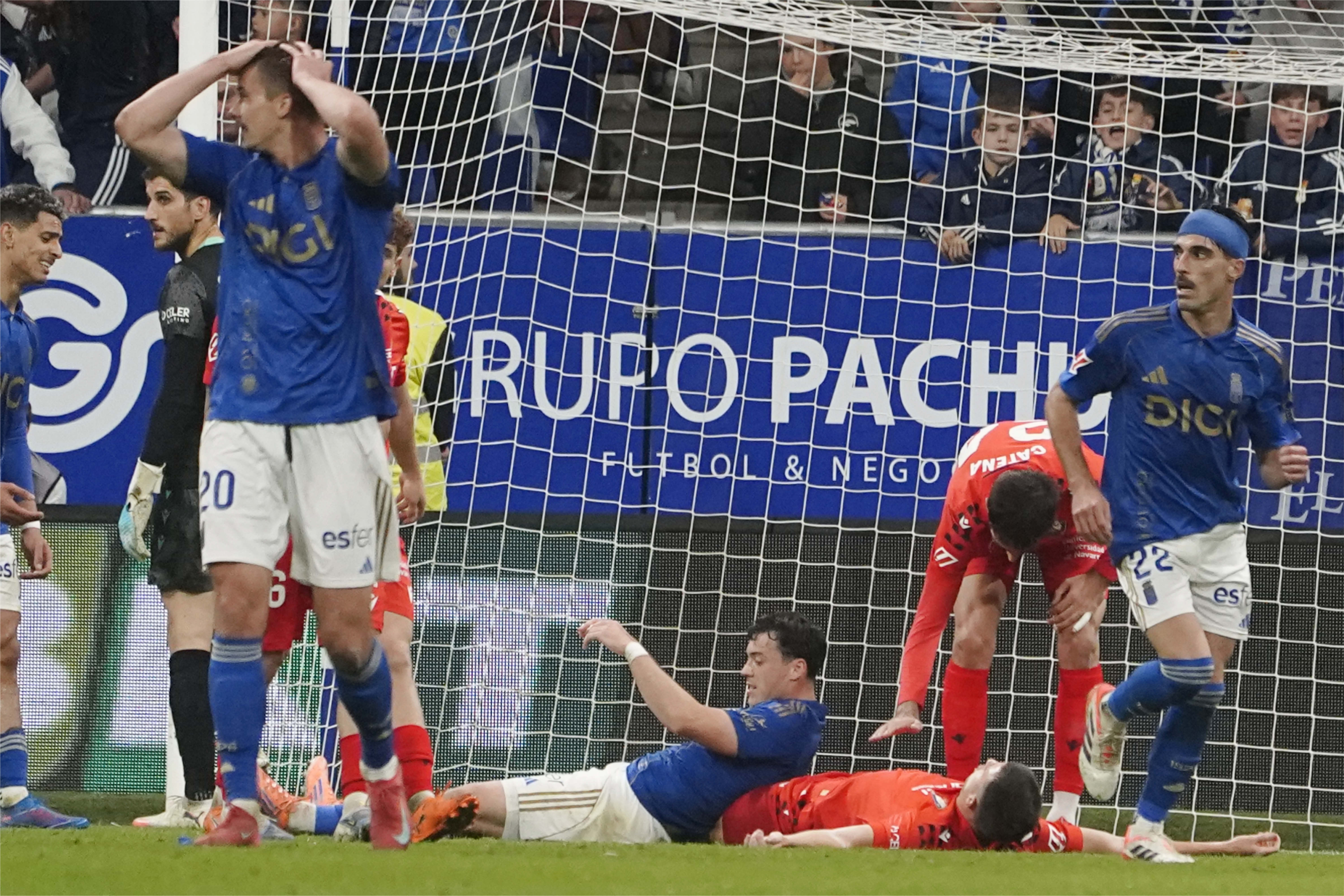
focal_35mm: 400
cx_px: 672
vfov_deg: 3.4
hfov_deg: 5.2
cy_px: 448
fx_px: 14932
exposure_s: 1/1600
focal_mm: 400
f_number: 5.6
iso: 6400
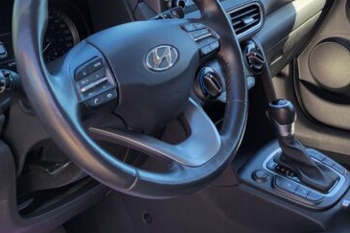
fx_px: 573
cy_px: 33
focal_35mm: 59
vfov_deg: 22.5
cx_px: 253
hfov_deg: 33.4
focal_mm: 5.4
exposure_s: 1/235
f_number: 1.8
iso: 40
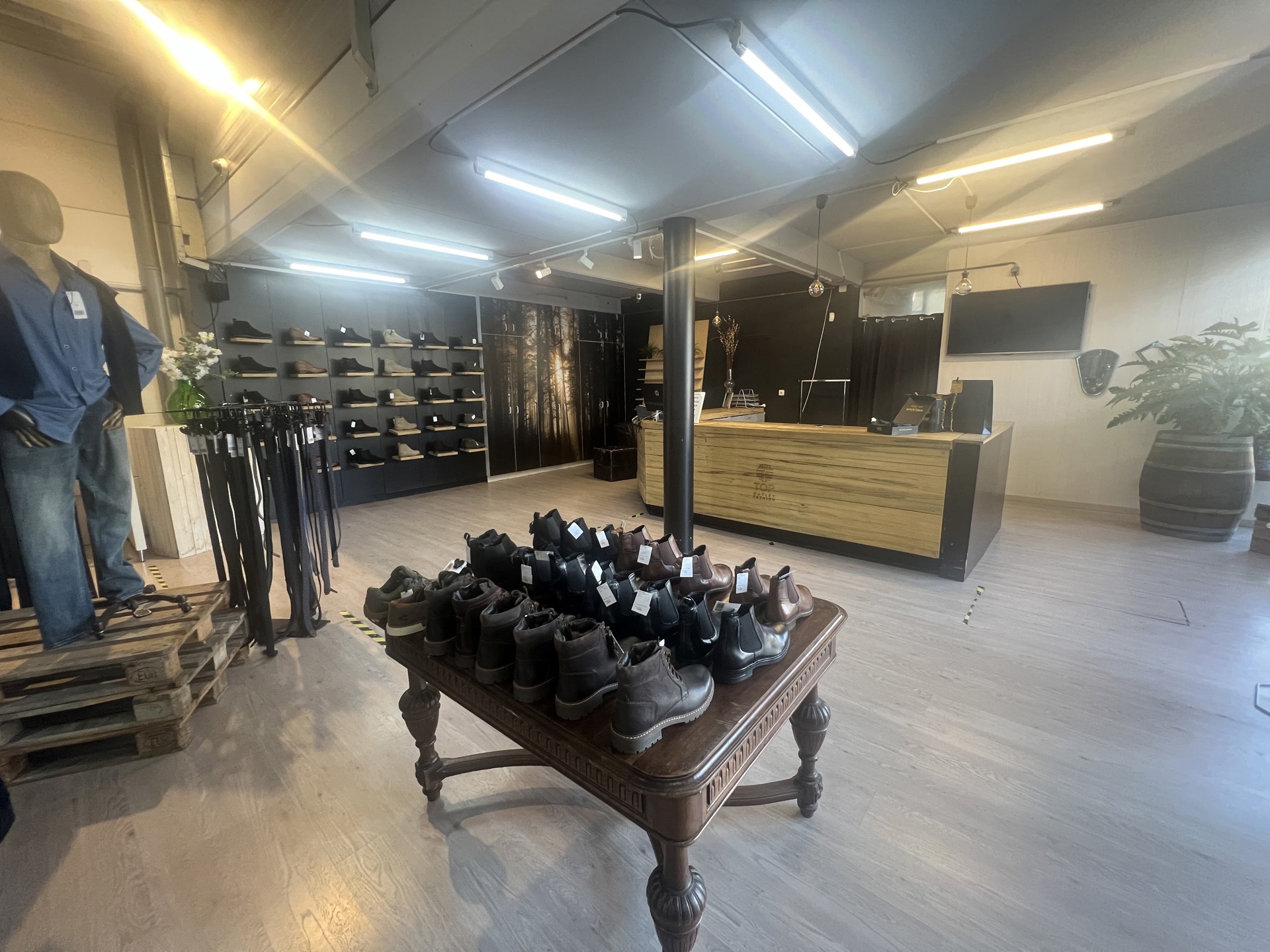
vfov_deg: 89.9
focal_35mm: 13
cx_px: 635
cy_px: 476
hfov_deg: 106.2
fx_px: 477
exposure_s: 1/50
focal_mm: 1.57
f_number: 1.8
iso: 250
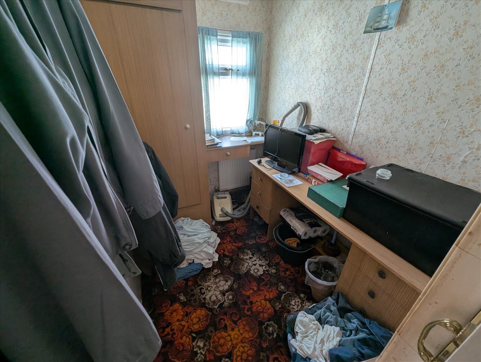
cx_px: 240
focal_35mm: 13
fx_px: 181
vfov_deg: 90.0
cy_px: 181
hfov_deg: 106.1
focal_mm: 1.95
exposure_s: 1/68.8
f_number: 2.2
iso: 84
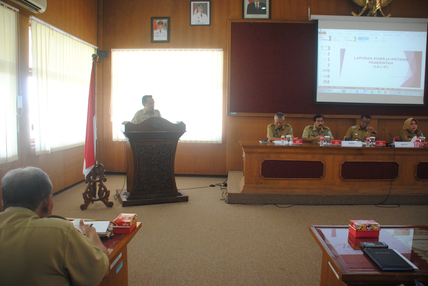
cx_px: 214
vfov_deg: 48.1
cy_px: 143
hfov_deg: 67.3
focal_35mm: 27
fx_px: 321
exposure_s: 1/30
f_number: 3.5
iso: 640
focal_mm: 18
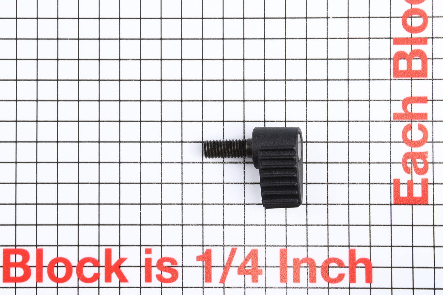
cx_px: 222
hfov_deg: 13.7
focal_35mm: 150
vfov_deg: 9.1
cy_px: 148
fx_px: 1846
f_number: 22
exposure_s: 1/160
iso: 100
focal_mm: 150
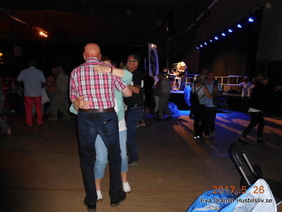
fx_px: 204
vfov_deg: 54.9
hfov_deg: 69.4
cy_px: 106
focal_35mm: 25
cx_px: 141
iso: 640
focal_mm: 4.5
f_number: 3.4
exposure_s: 1/30
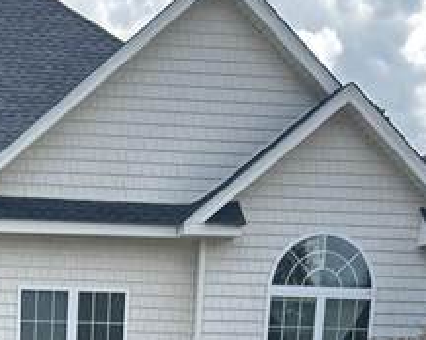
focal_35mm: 112
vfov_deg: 11.5
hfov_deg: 16.6
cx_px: -45
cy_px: 801
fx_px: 1411
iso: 50
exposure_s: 1/1266
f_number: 1.5
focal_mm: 5.7
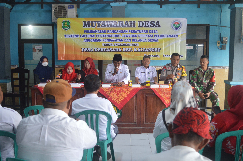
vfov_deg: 34.1
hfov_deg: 49.6
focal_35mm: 39
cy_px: 80
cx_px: 122
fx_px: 263
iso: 400
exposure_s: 1/20
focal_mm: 26
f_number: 4
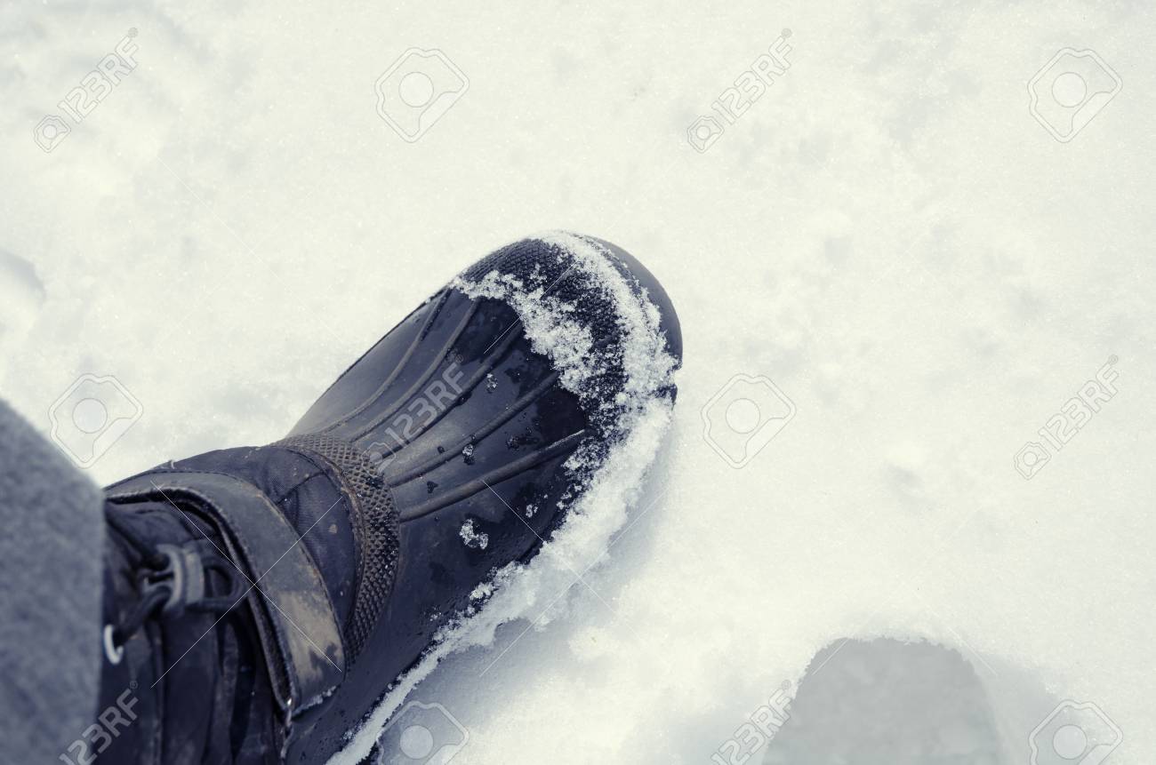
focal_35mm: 57
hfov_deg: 35.1
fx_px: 1827
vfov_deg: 23.7
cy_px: 382
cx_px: 578
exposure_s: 1/640
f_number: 5.6
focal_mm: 38
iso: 100
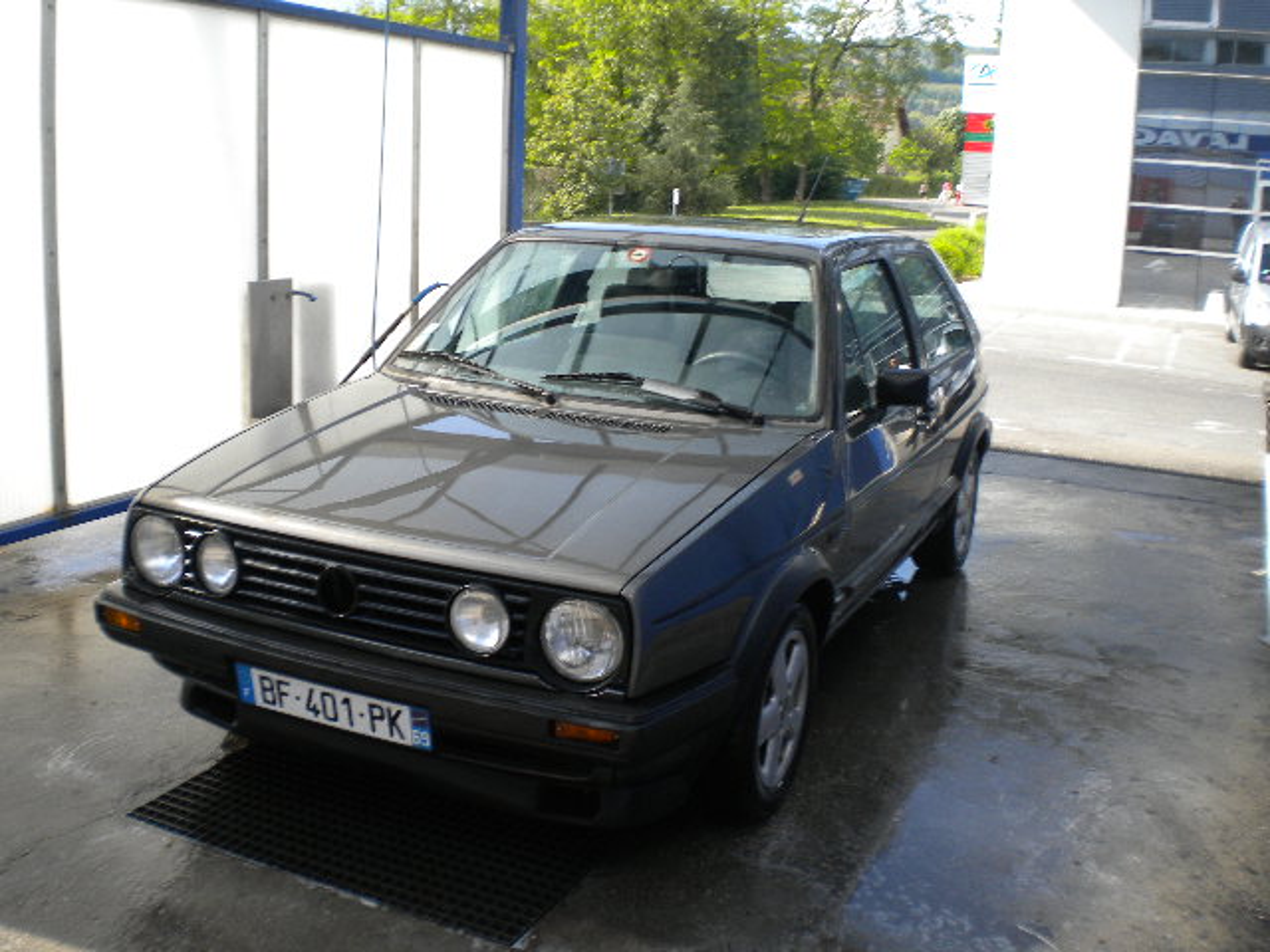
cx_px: 635
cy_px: 476
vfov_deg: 40.7
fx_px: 1284
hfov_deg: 52.6
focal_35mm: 35
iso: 80
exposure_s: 1/170
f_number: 4.6
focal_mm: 6.3
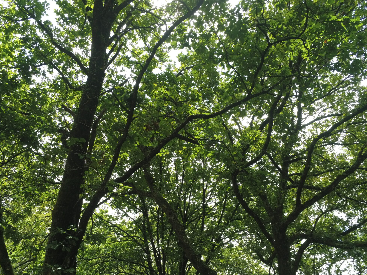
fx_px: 318
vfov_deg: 46.7
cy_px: 149
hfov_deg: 59.9
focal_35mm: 30
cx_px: 171
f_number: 2.4
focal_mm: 4
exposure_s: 1/480
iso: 112
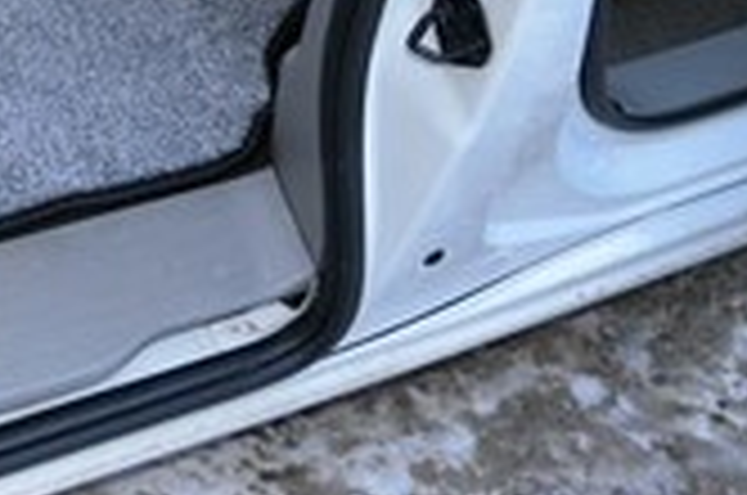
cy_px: -86
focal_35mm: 76
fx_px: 1574
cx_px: -158
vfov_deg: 17.1
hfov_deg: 24.2
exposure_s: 1/60
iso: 3200
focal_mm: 20
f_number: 3.5
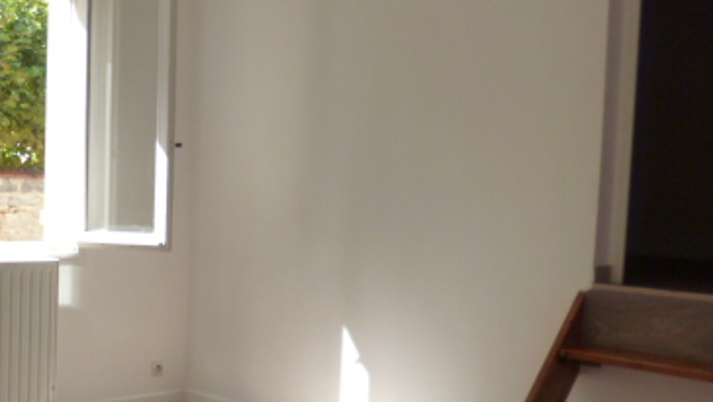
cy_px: 255
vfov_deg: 25.9
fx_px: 870
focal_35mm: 46
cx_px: 108
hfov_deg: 41.9
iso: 160
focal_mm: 4.3
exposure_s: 1/250
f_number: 2.5
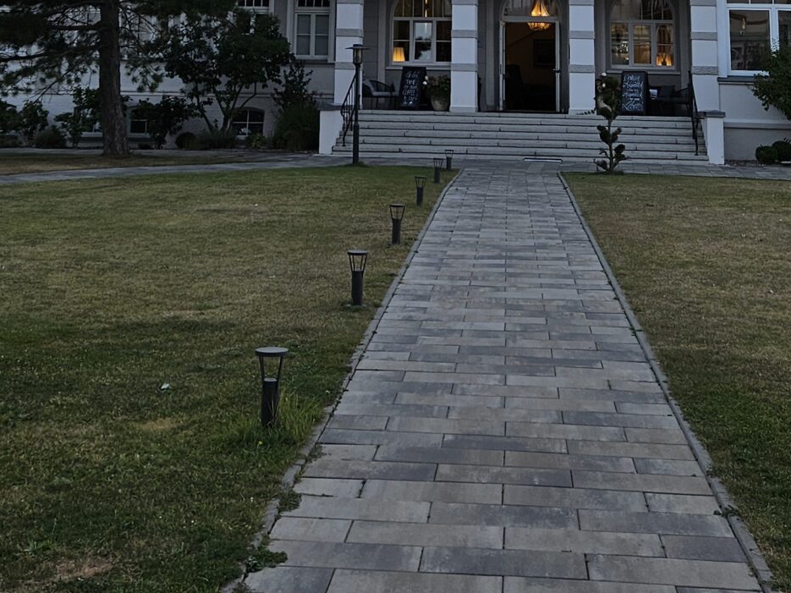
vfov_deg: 20.9
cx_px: 407
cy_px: -202
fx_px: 1439
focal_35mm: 63
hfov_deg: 30.7
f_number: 1.8
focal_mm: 5.4
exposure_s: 1/103
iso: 25
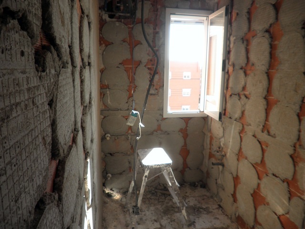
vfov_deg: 53.1
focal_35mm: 26
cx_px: 152
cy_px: 114
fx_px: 229
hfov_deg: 67.3
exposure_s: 1/160
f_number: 2.6
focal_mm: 4.65
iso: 64
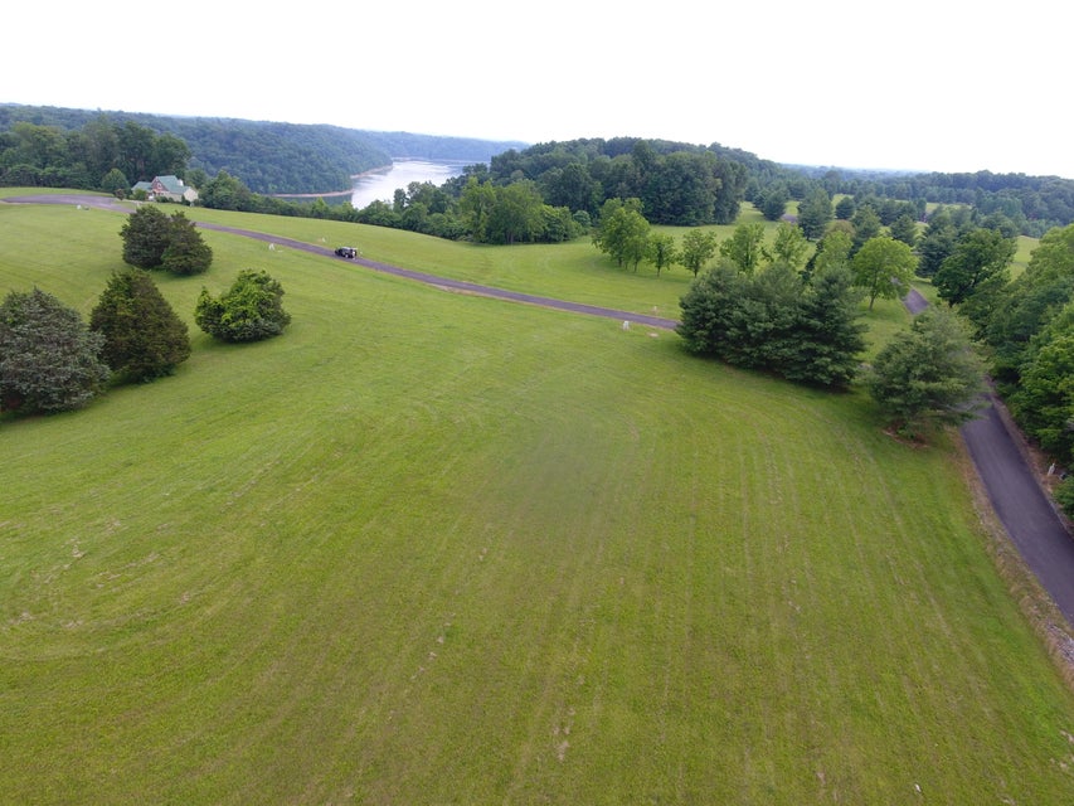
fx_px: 621
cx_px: 537
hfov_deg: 81.7
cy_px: 403
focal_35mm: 20
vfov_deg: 66.0
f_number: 2.8
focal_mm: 3.61
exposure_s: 1/270
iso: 100
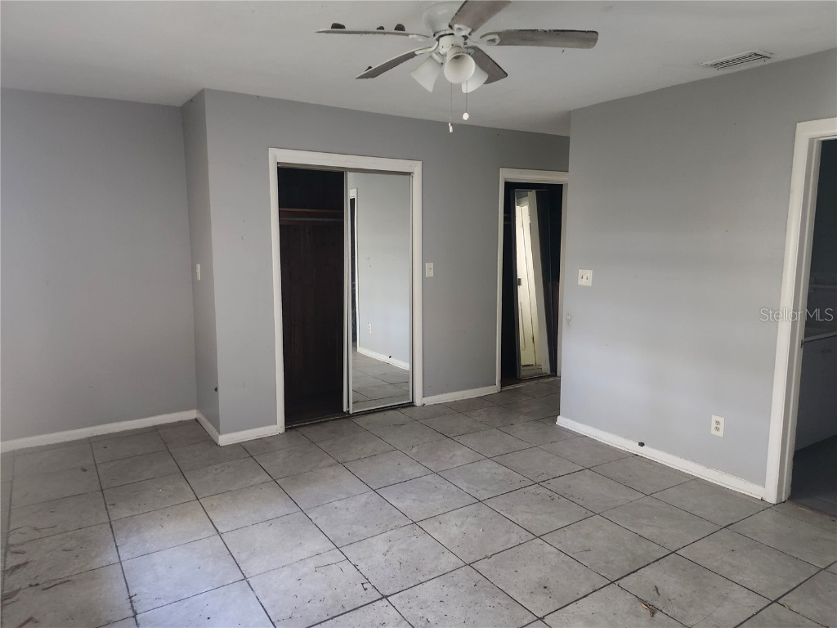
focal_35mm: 23
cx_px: 418
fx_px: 556
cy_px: 314
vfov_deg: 58.9
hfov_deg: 73.9
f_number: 1.8
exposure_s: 1/24
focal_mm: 5.54
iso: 640
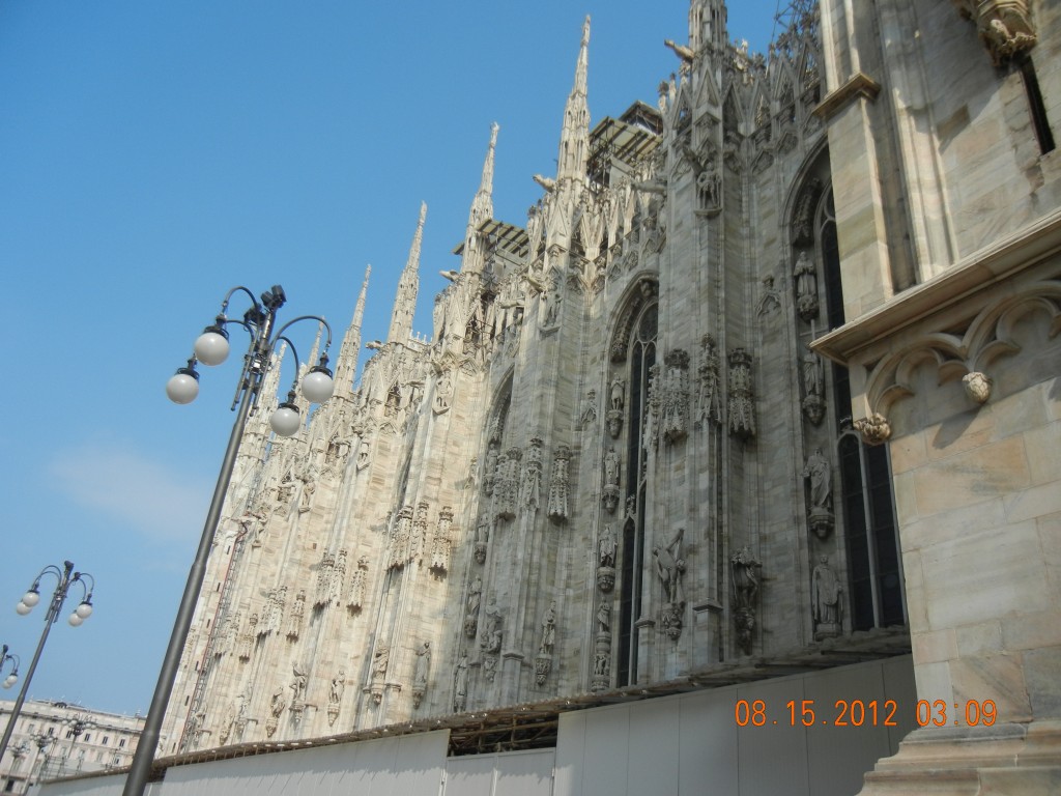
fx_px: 920
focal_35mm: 30
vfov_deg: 46.8
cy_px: 398
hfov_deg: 60.0
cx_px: 530
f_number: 7
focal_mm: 5.4
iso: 160
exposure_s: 1/454
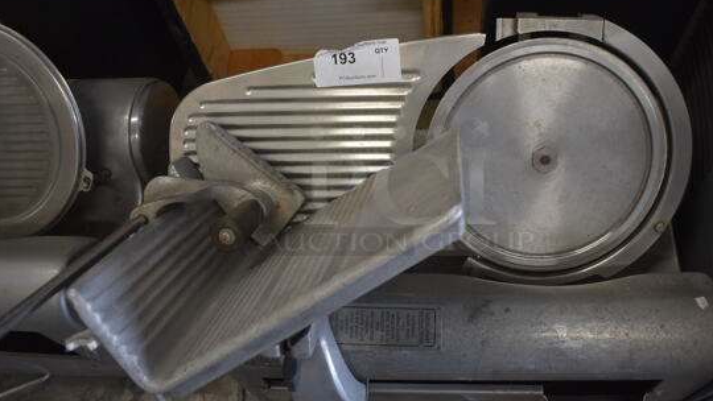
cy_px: 186
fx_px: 605
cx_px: 399
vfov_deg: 36.7
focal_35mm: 32
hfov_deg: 60.8
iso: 800
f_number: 3.5
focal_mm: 18
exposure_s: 1/125
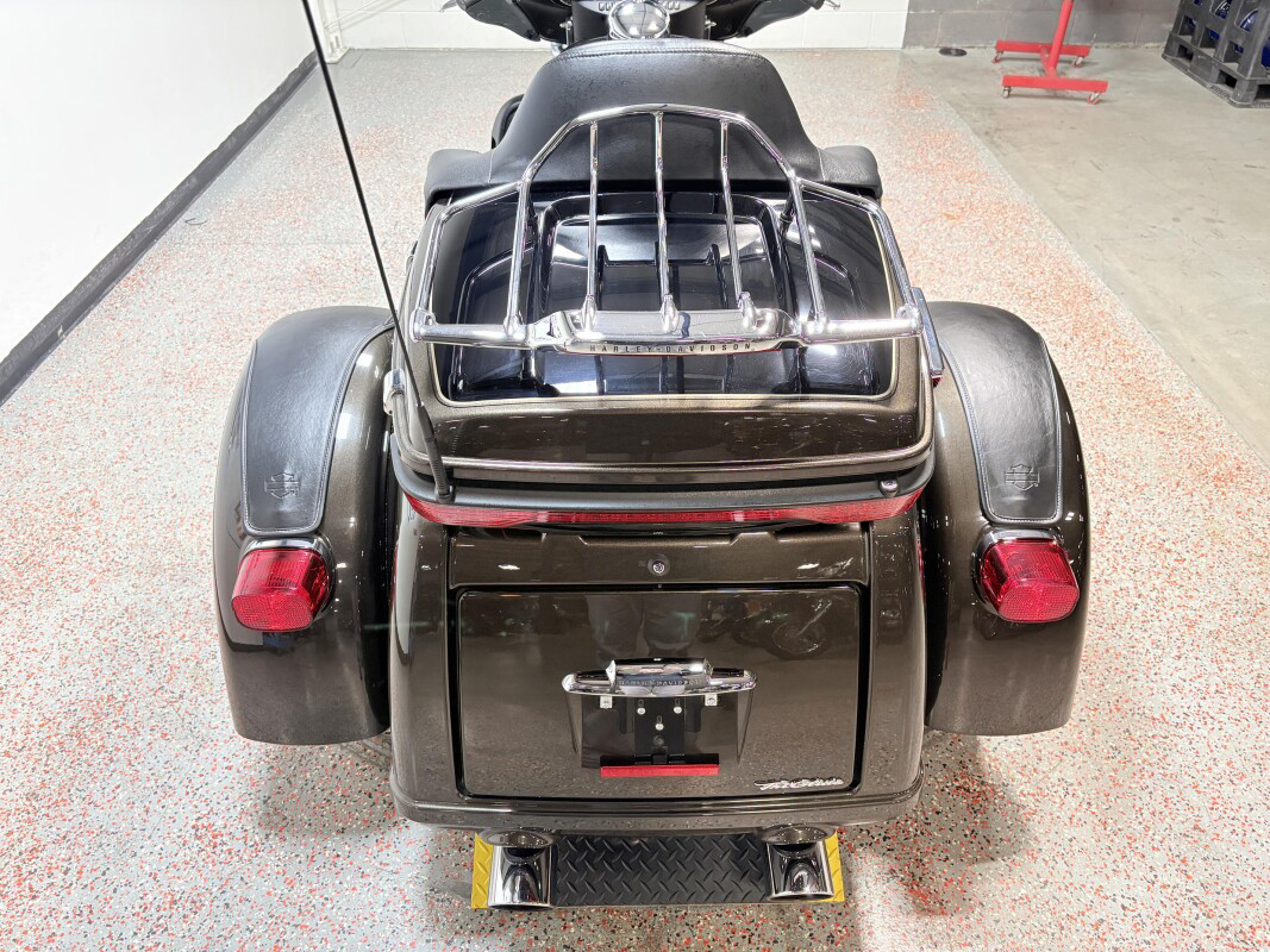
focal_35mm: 26
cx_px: 635
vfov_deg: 53.1
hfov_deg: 67.3
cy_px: 476
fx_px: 954
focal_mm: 5.96
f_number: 1.6
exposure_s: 1/120
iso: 125
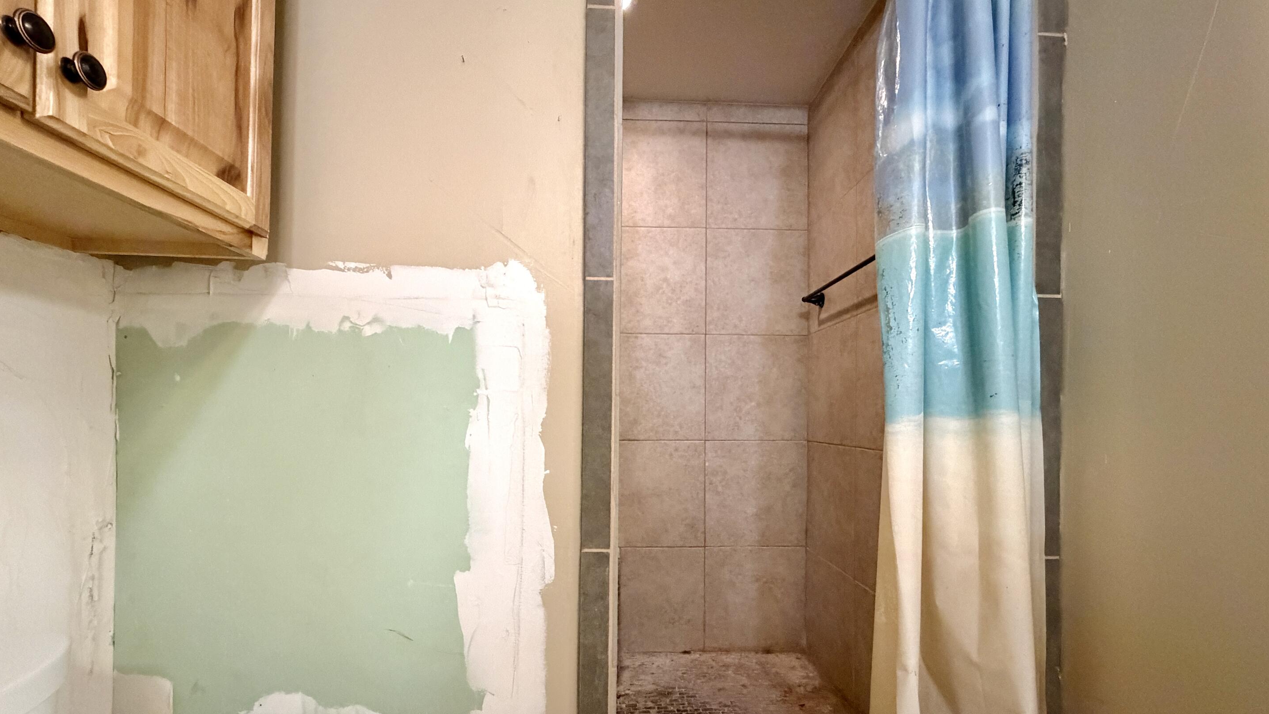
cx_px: 636
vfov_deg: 66.7
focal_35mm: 16
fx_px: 538
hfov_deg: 99.4
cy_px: 414
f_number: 2.2
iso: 1250
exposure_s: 1/60
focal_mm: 2.22
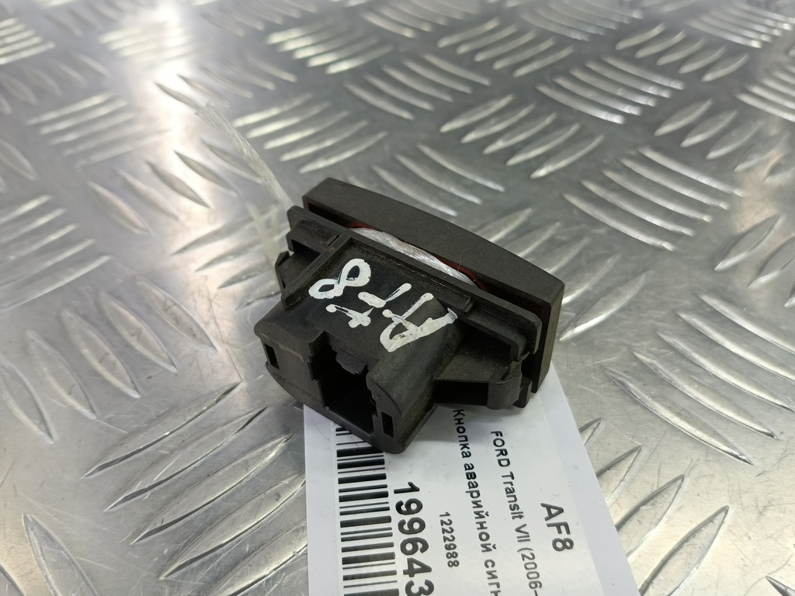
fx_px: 528
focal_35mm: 23
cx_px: 398
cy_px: 298
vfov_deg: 58.9
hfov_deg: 73.9
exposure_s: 1/50
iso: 118
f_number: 1.6
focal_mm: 4.11
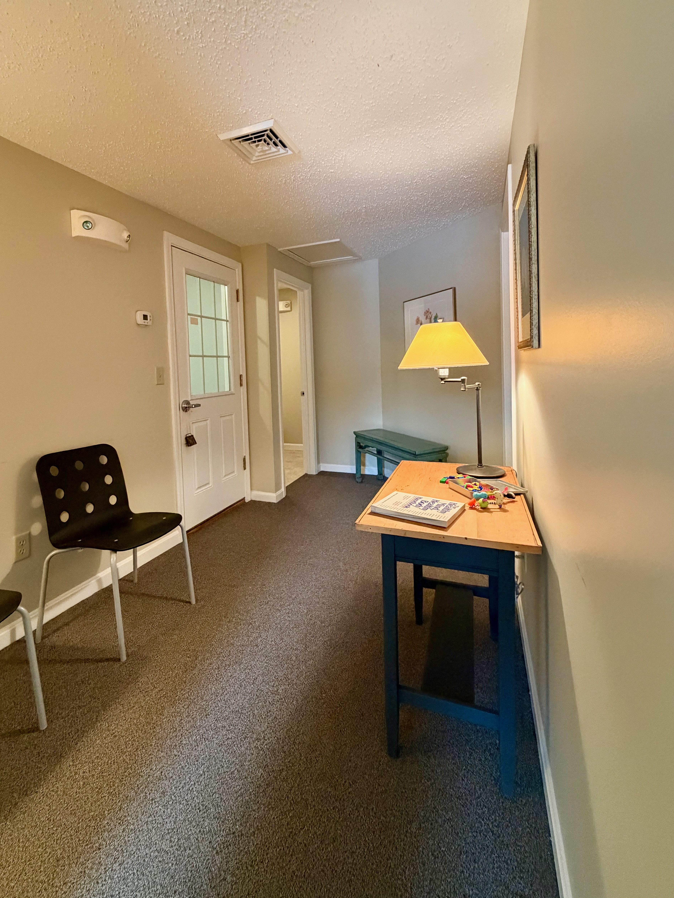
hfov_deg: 78.0
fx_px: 415
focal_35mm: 16
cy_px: 386
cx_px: 309
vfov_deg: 93.9
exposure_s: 1/60
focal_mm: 2.22
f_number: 2.2
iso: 500
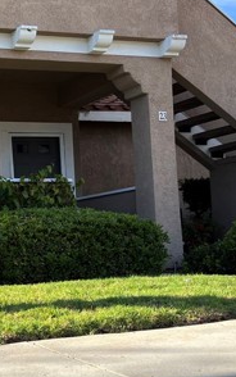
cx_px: -105
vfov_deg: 34.0
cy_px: 205
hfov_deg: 19.3
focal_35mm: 60
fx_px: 617
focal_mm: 5.1
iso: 50
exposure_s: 1/1066
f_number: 1.6
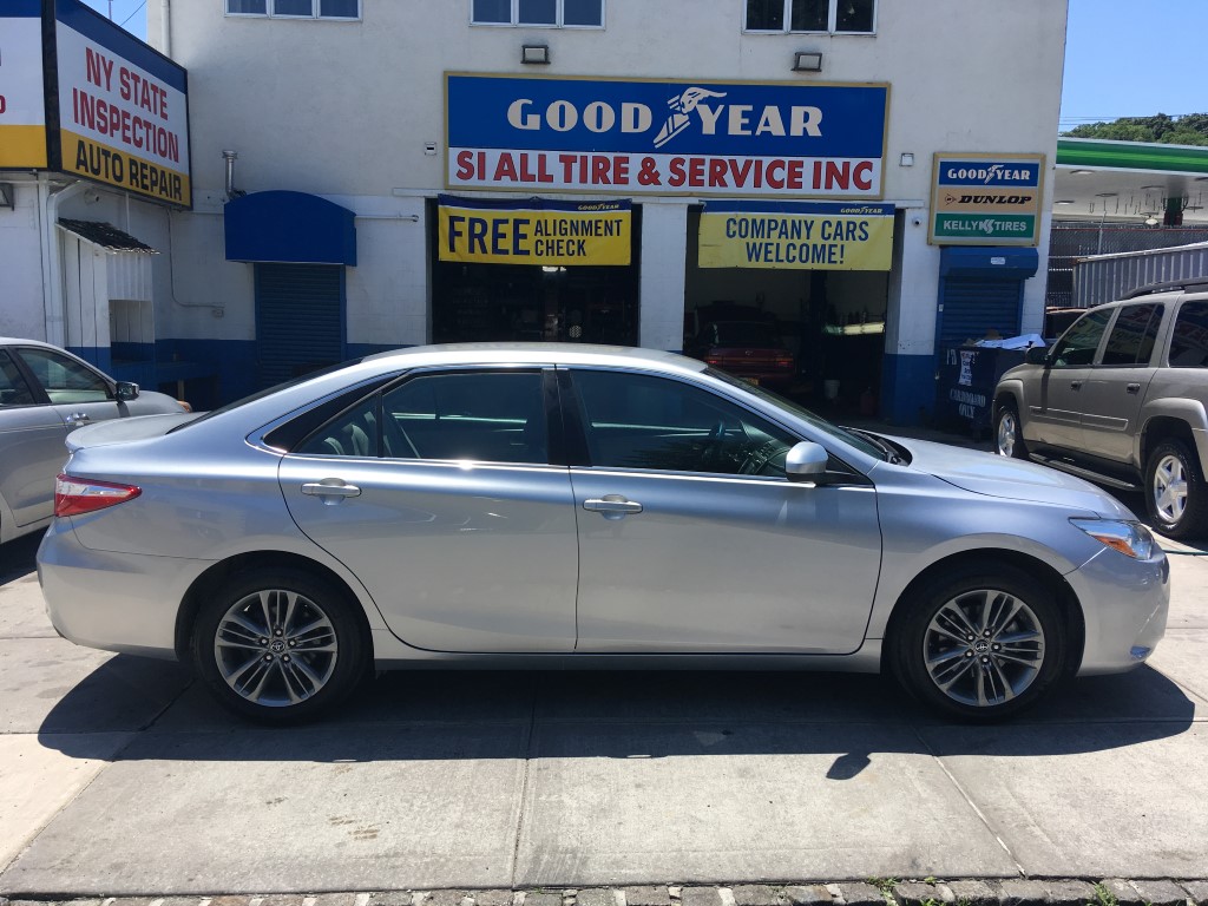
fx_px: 1012
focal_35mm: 29
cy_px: 453
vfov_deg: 48.2
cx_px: 604
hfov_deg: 61.7
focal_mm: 4.15
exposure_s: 1/1261
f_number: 2.2
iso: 25
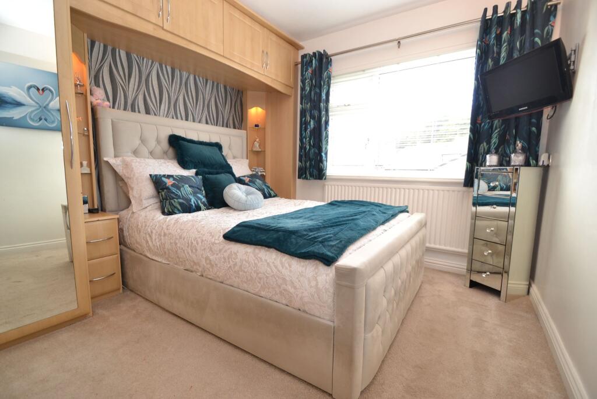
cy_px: 200
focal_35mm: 15
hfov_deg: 100.4
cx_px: 298
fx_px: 249
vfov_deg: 77.3
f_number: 3.5
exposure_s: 1/60
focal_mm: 10
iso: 400
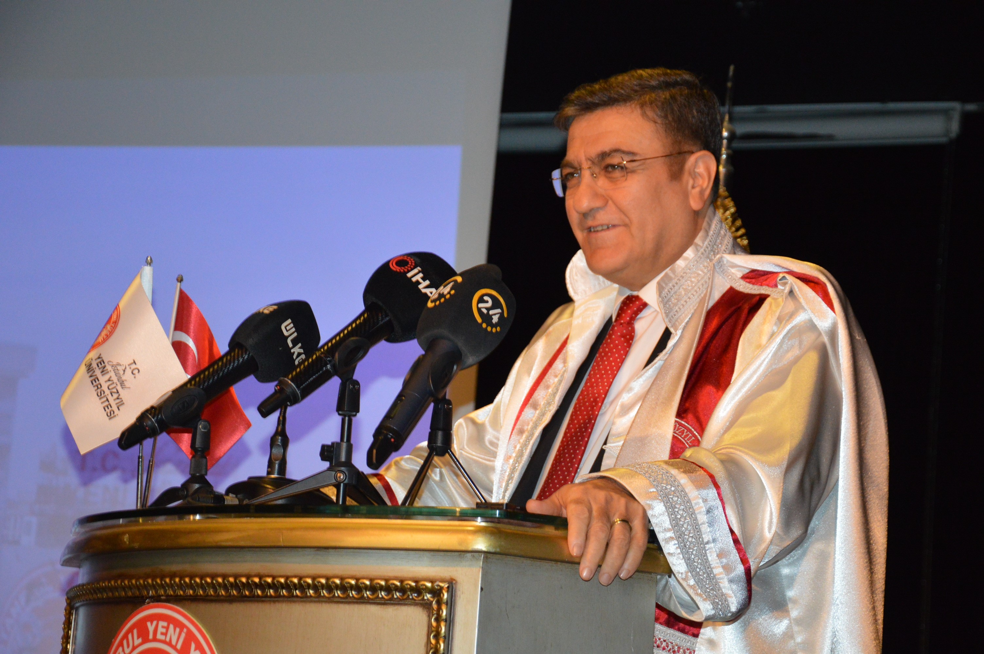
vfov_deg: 13.0
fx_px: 2867
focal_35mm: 105
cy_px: 327
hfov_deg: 19.5
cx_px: 492
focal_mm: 70
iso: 2000
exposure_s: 1/60
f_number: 5.3
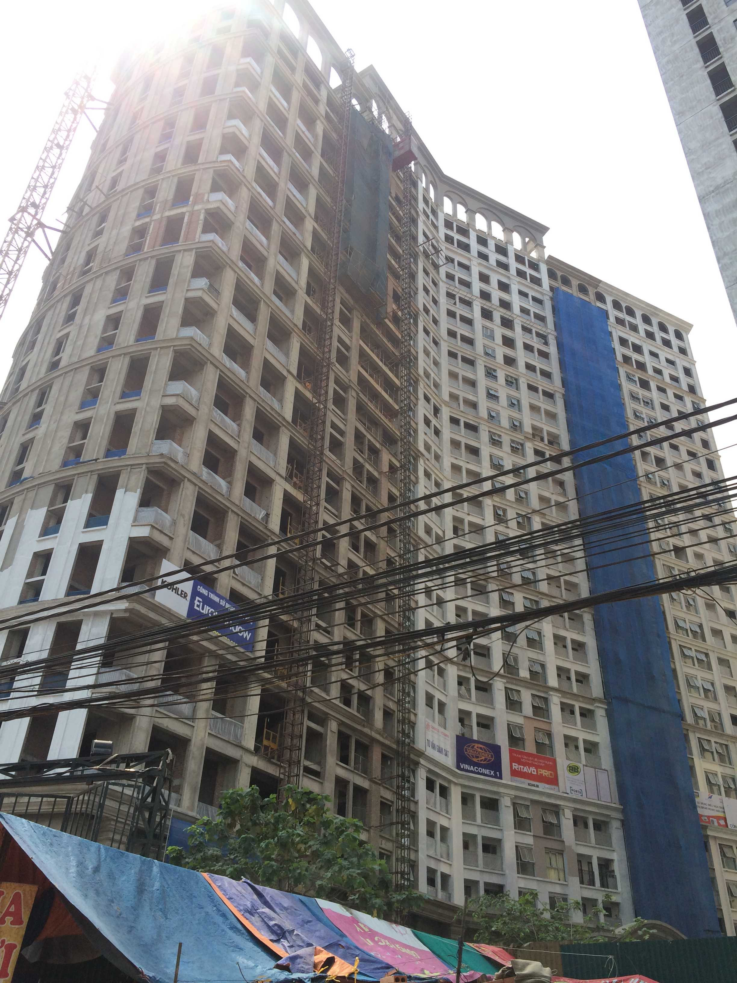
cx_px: 368
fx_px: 852
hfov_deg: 46.8
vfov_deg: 60.0
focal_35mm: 30
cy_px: 492
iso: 32
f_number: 2.2
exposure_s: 1/1466
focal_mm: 4.12
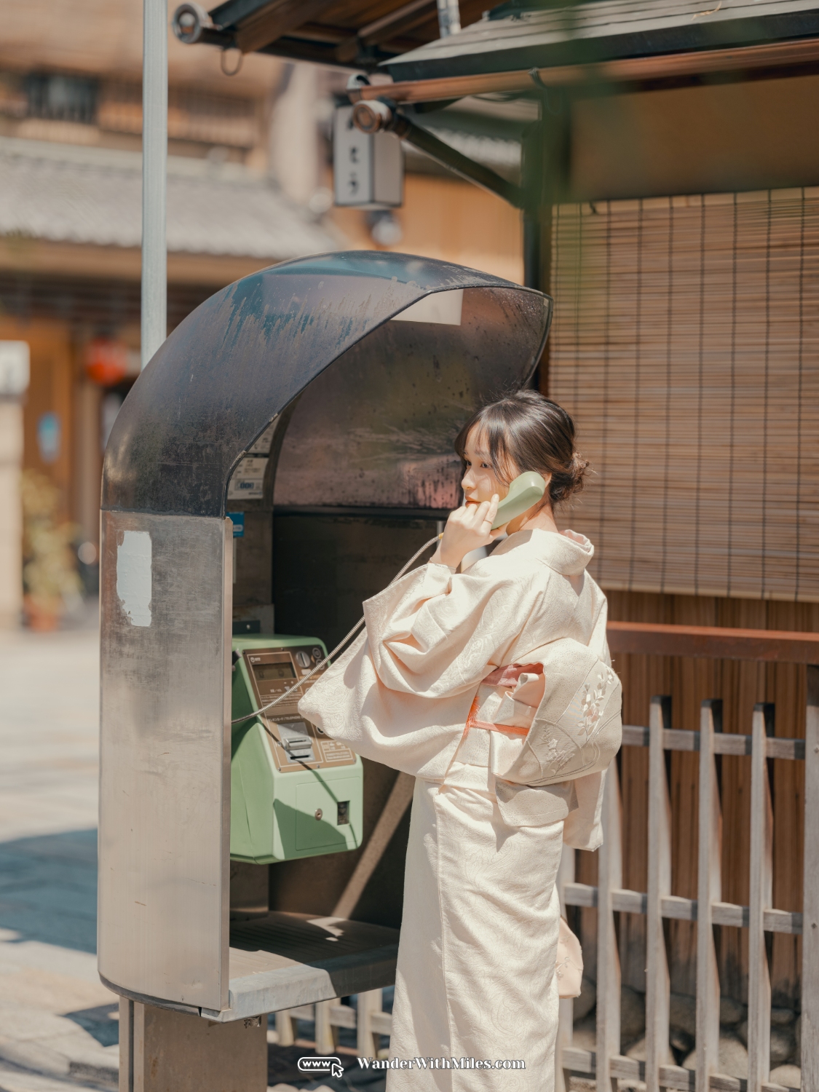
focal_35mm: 87
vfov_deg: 22.5
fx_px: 2745
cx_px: 410
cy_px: 546
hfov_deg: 17.0
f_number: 2
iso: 200
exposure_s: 1/1600
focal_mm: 110
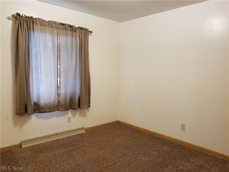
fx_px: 172
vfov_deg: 53.1
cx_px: 114
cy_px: 86
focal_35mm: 26
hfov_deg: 67.3
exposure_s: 1/27
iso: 200
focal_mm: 4.25
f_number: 1.7
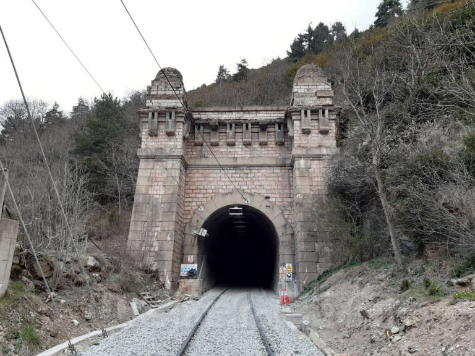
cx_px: 238
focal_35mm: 26
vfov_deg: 53.1
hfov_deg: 67.3
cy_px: 178
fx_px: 357
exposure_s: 1/118
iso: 40
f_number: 1.7
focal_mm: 3.92
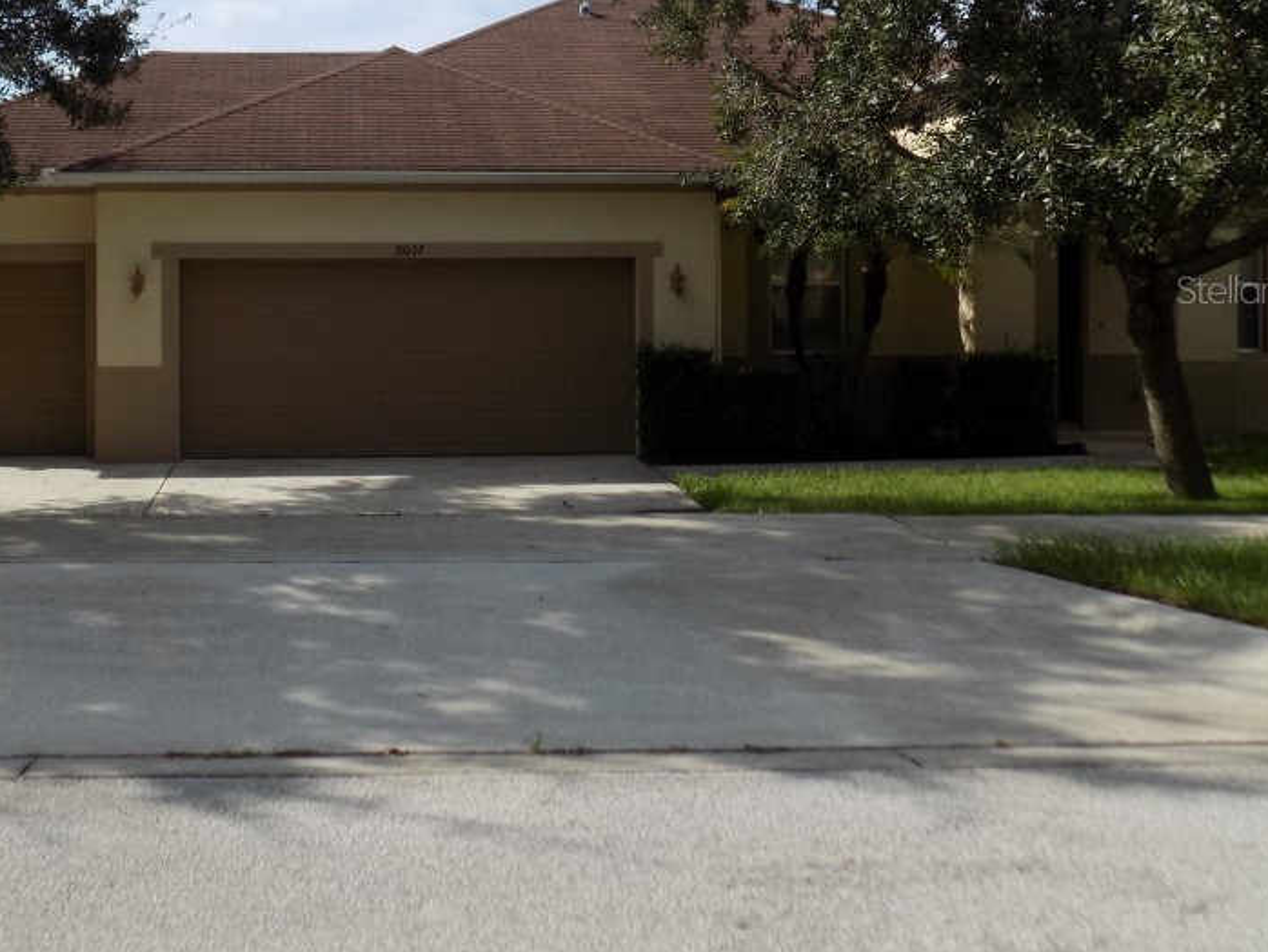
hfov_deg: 42.3
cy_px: 289
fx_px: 1612
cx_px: 418
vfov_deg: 32.5
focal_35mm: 44
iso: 80
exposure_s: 1/800
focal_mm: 5.3
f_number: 3.3
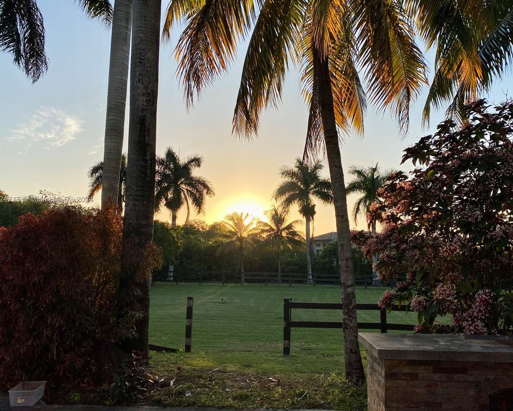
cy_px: 200
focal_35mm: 28
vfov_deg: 51.5
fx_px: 425
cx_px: 263
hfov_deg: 62.2
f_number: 1.8
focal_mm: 4.25
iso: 32
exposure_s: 1/1565
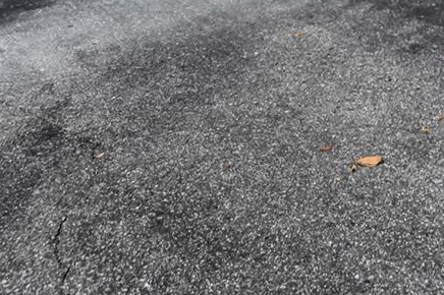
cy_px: -227
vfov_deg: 19.1
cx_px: 435
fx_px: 678
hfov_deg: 33.5
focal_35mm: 55
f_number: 7.1
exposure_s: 1/100
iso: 100
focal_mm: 10
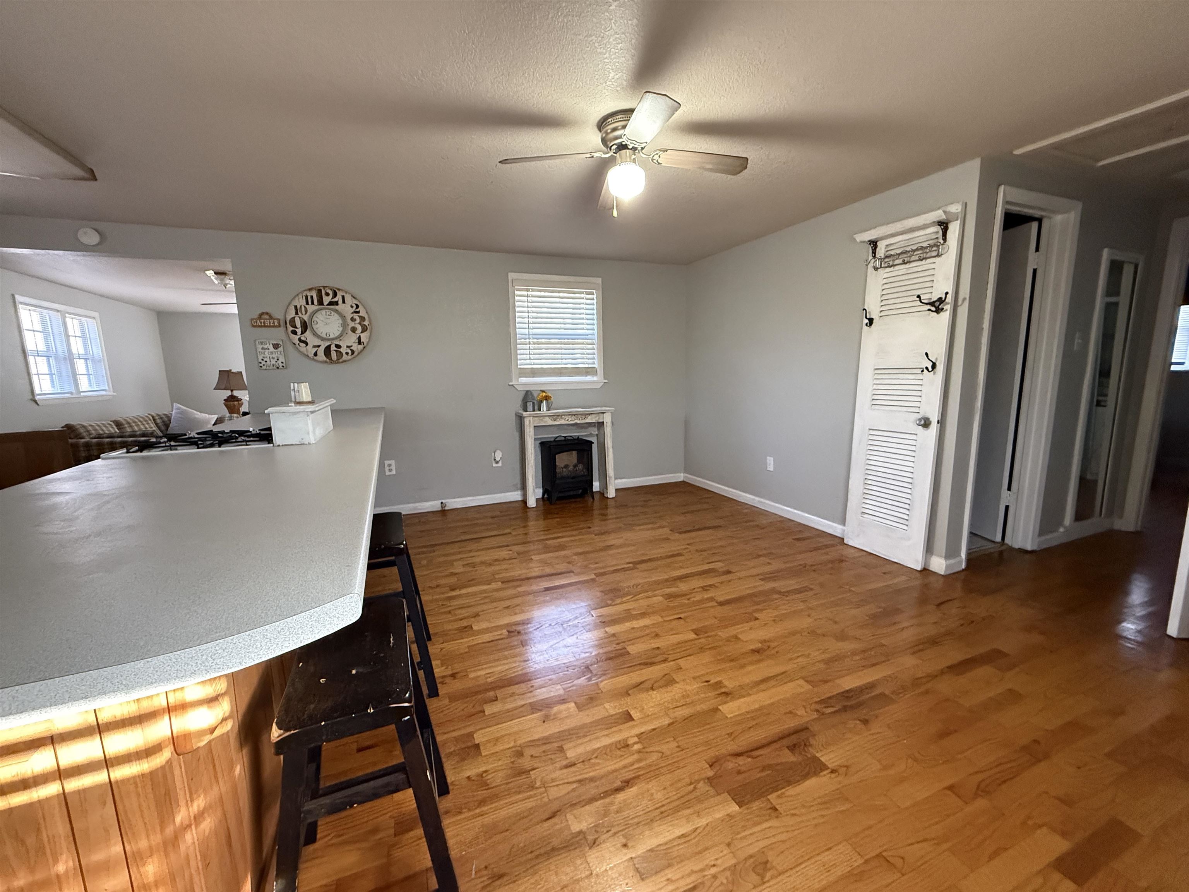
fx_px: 481
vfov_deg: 85.7
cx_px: 594
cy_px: 446
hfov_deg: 102.1
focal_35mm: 14
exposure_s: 1/60
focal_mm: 2.22
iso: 640
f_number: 2.2
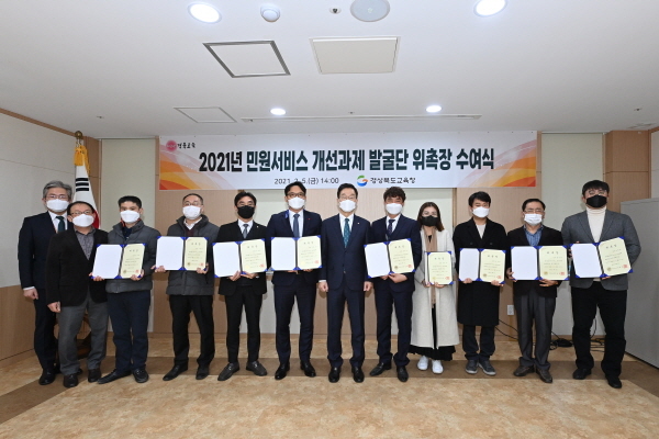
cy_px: 220
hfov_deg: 96.7
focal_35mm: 16
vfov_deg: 73.7
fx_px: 293
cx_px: 330
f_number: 6.3
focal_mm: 16
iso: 2000
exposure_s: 1/200
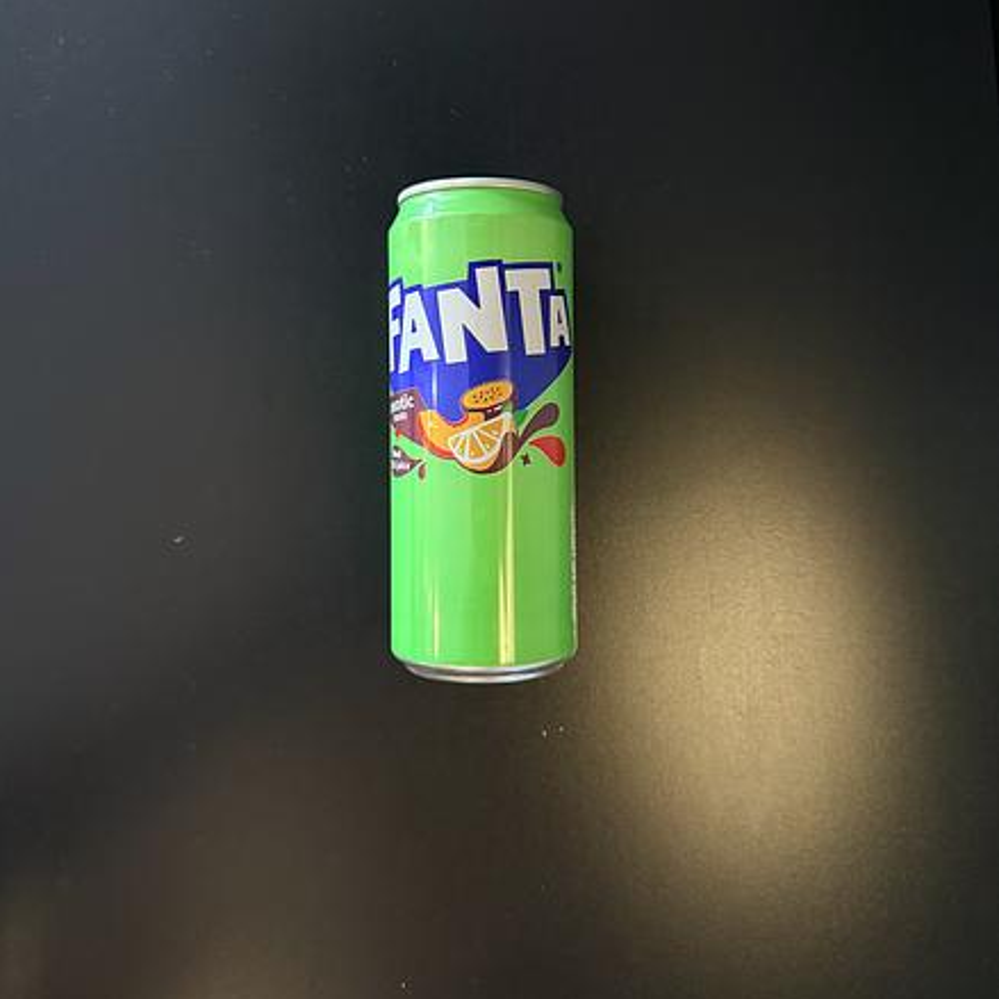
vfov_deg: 55.4
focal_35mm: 29
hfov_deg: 55.6
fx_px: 947
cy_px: 421
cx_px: 489
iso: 800
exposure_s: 1/25
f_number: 1.78
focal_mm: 6.76
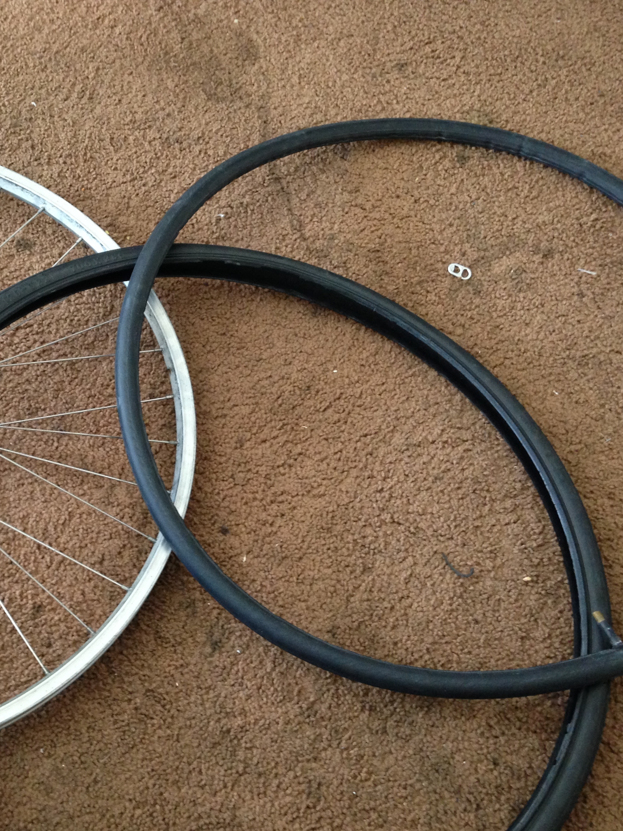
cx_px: 135
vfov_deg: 42.1
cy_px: 424
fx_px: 1080
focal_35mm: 45
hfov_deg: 31.4
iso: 200
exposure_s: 1/20
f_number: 2.4
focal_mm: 4.13
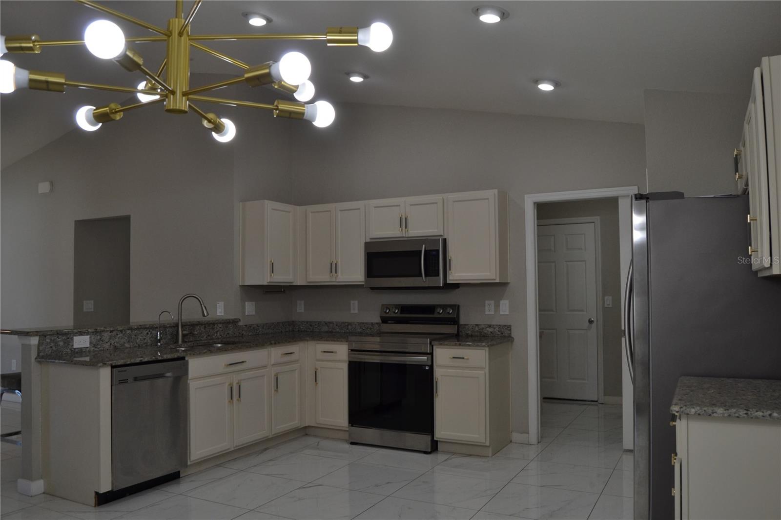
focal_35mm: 27
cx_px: 390
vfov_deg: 47.9
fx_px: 586
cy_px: 260
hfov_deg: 67.4
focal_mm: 18
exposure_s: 1/100
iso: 400
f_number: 5
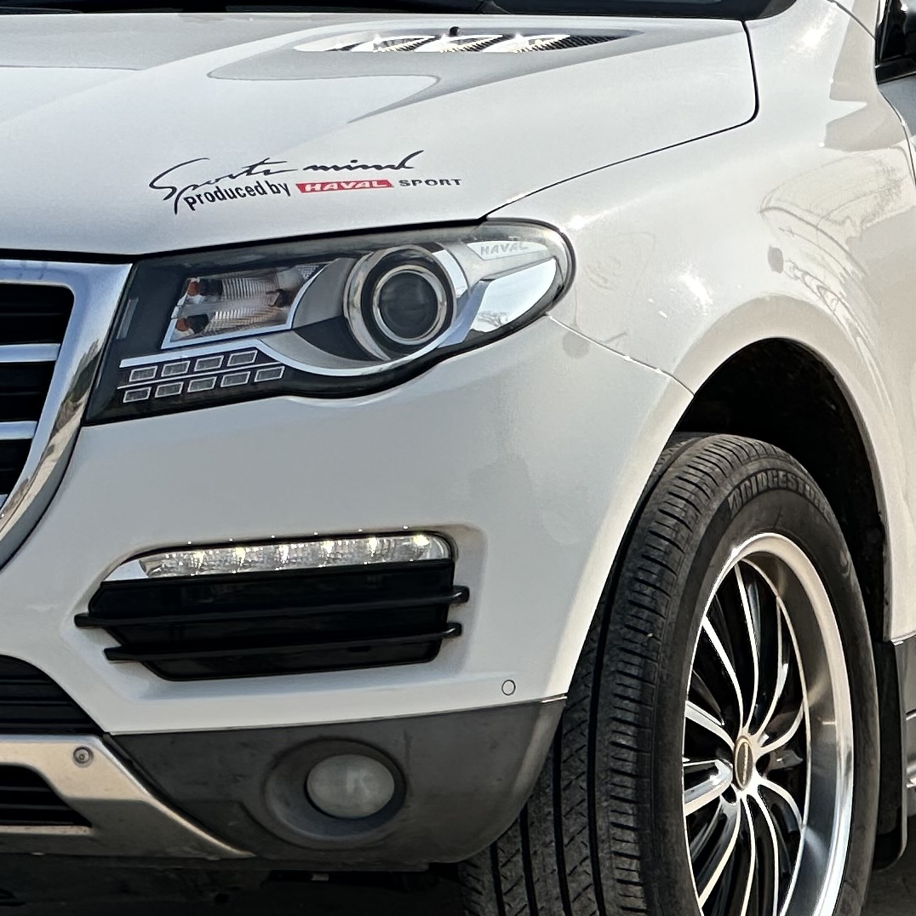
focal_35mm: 255
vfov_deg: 6.9
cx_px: 243
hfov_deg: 6.9
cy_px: 174
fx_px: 7634
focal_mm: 9
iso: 32
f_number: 2.8
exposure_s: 1/834
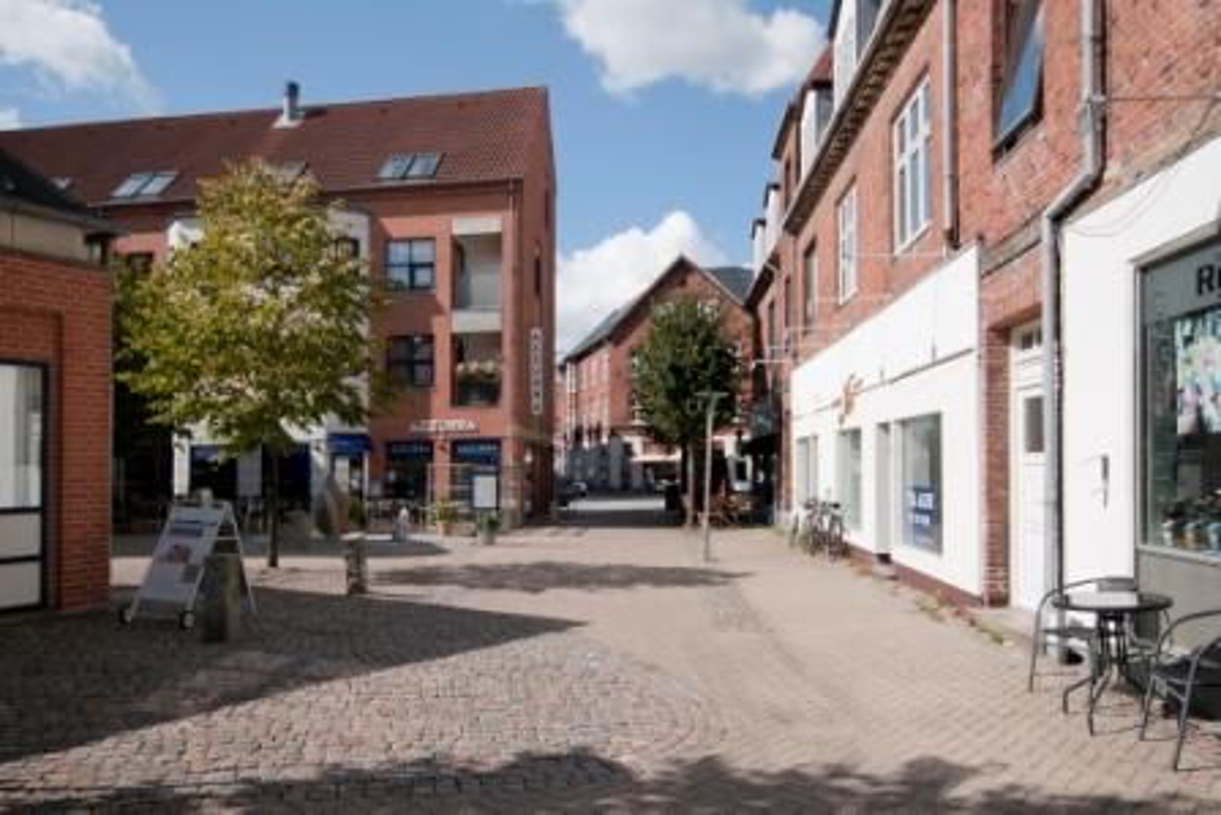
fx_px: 1221
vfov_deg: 36.9
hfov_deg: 53.1
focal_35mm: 36
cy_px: 408
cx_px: 610
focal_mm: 24
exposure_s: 1/1000
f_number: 5.6
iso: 200
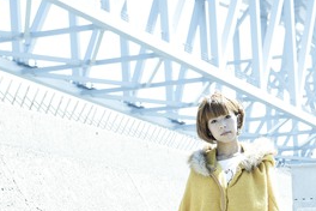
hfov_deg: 14.8
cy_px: 275
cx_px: 243
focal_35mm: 138
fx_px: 1211
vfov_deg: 9.8
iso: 400
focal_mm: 52
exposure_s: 1/400
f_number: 5
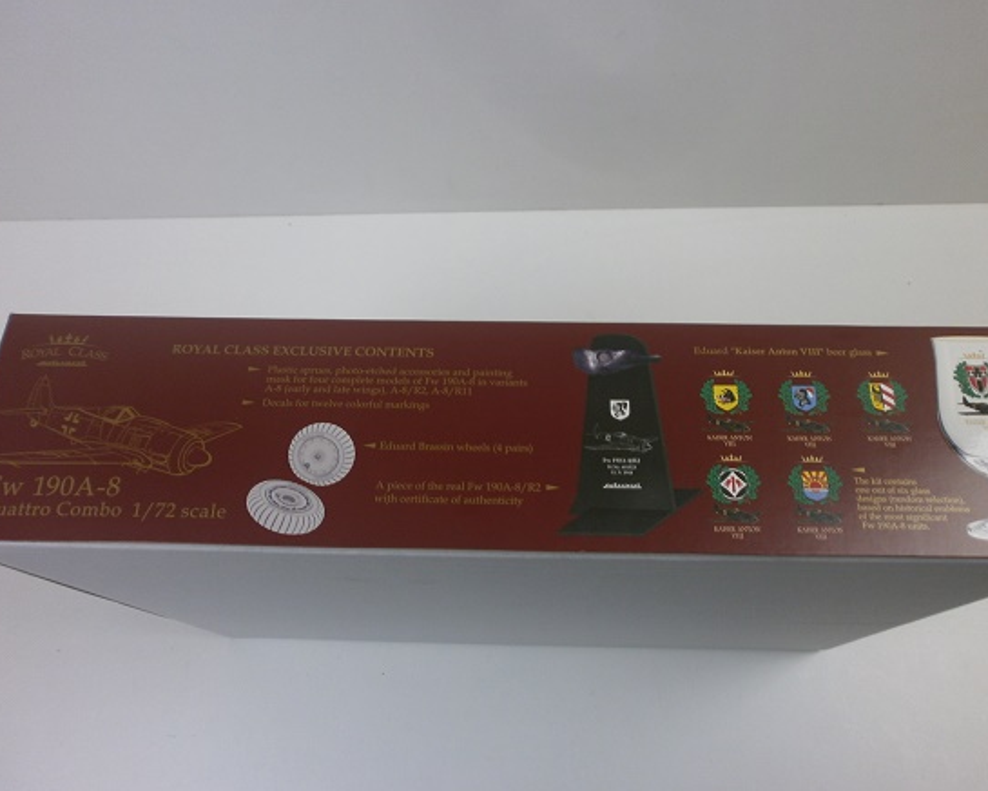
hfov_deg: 60.4
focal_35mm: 29
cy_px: 405
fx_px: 848
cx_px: 531
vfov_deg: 50.0
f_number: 2.9
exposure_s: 1/30
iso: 100
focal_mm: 4.8
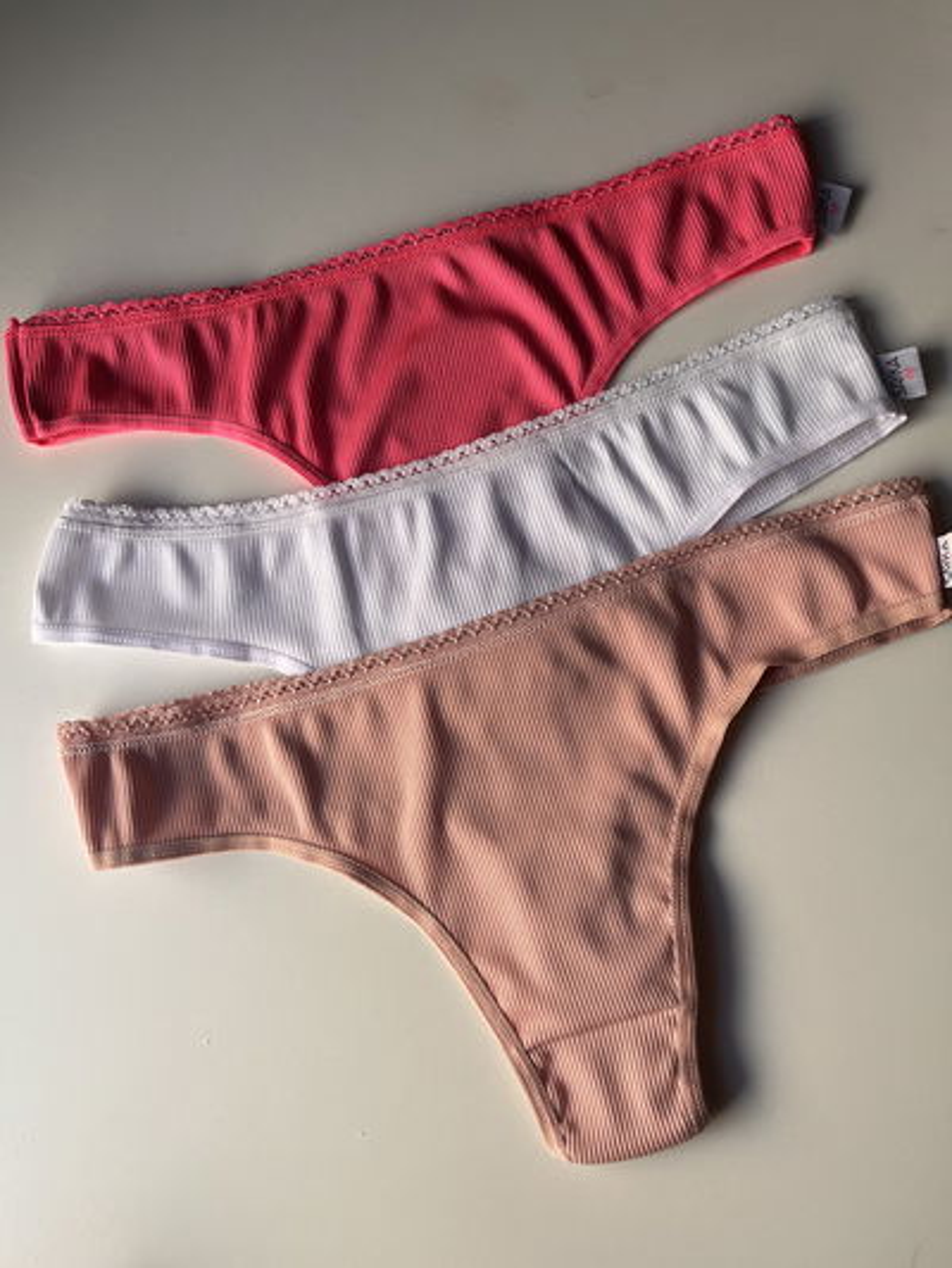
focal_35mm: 26
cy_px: 634
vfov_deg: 67.3
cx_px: 476
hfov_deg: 53.1
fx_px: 953
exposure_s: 1/350
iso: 50
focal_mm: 5.1
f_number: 1.6
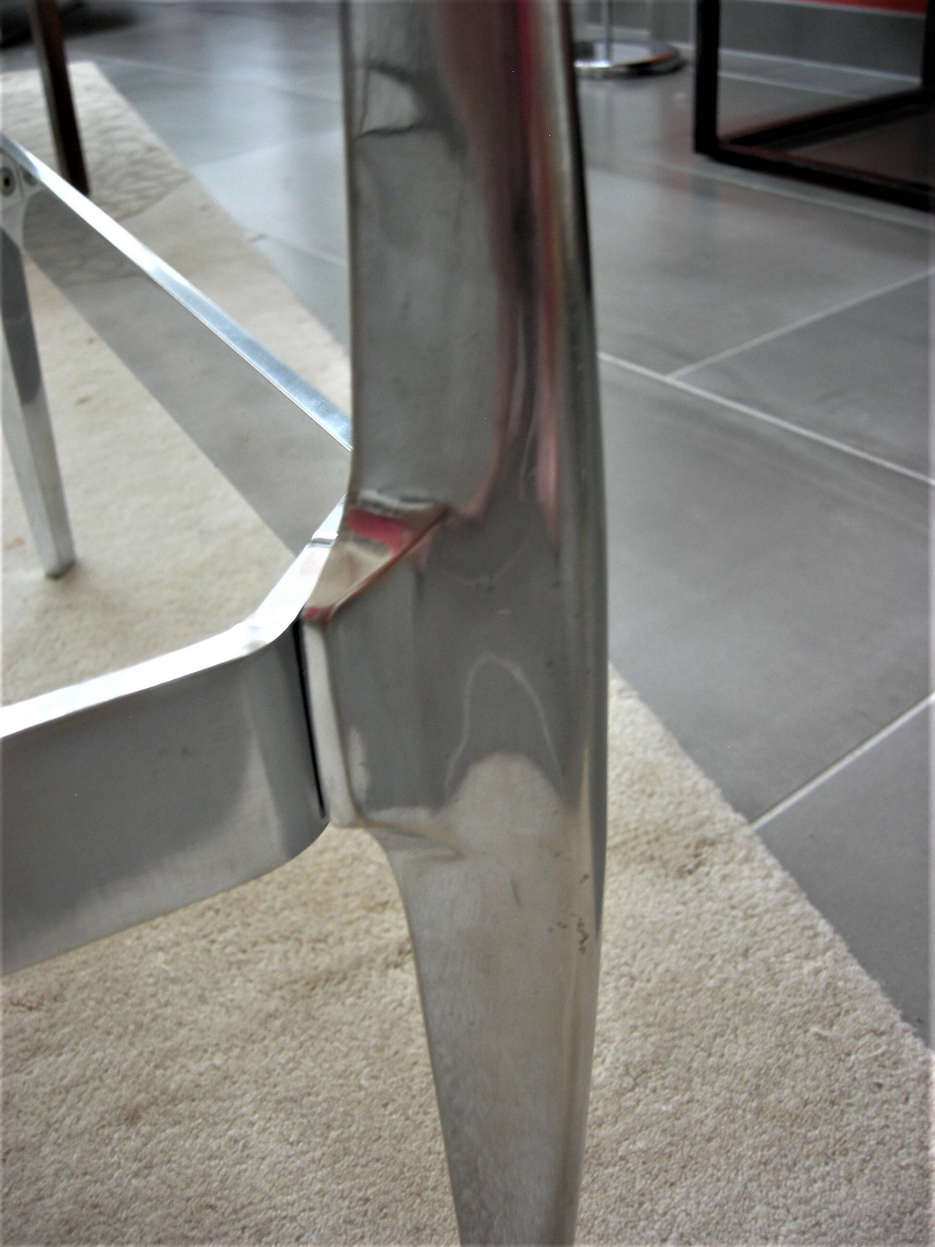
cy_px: 624
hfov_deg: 39.7
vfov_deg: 51.4
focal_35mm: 36
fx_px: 1297
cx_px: 468
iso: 64
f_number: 2.7
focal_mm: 7.5
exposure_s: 1/4.6
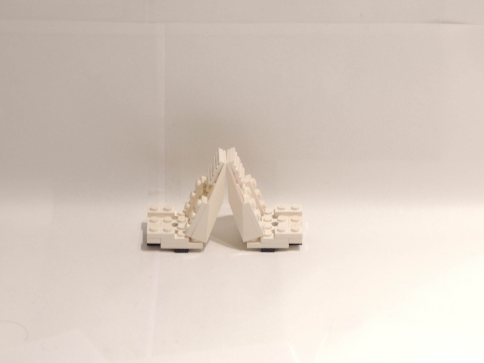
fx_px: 1888
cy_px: 182
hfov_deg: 14.6
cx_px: 242
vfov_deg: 11.0
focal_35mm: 135
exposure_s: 1/2.5
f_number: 4.8
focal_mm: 24
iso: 100
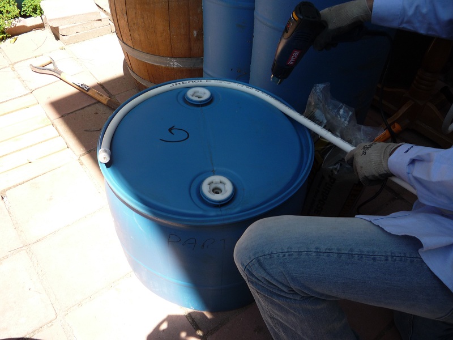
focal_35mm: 30
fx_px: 393
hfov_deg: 60.0
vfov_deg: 46.8
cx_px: 226
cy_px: 170
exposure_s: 1/250
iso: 100
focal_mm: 5.2
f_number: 4
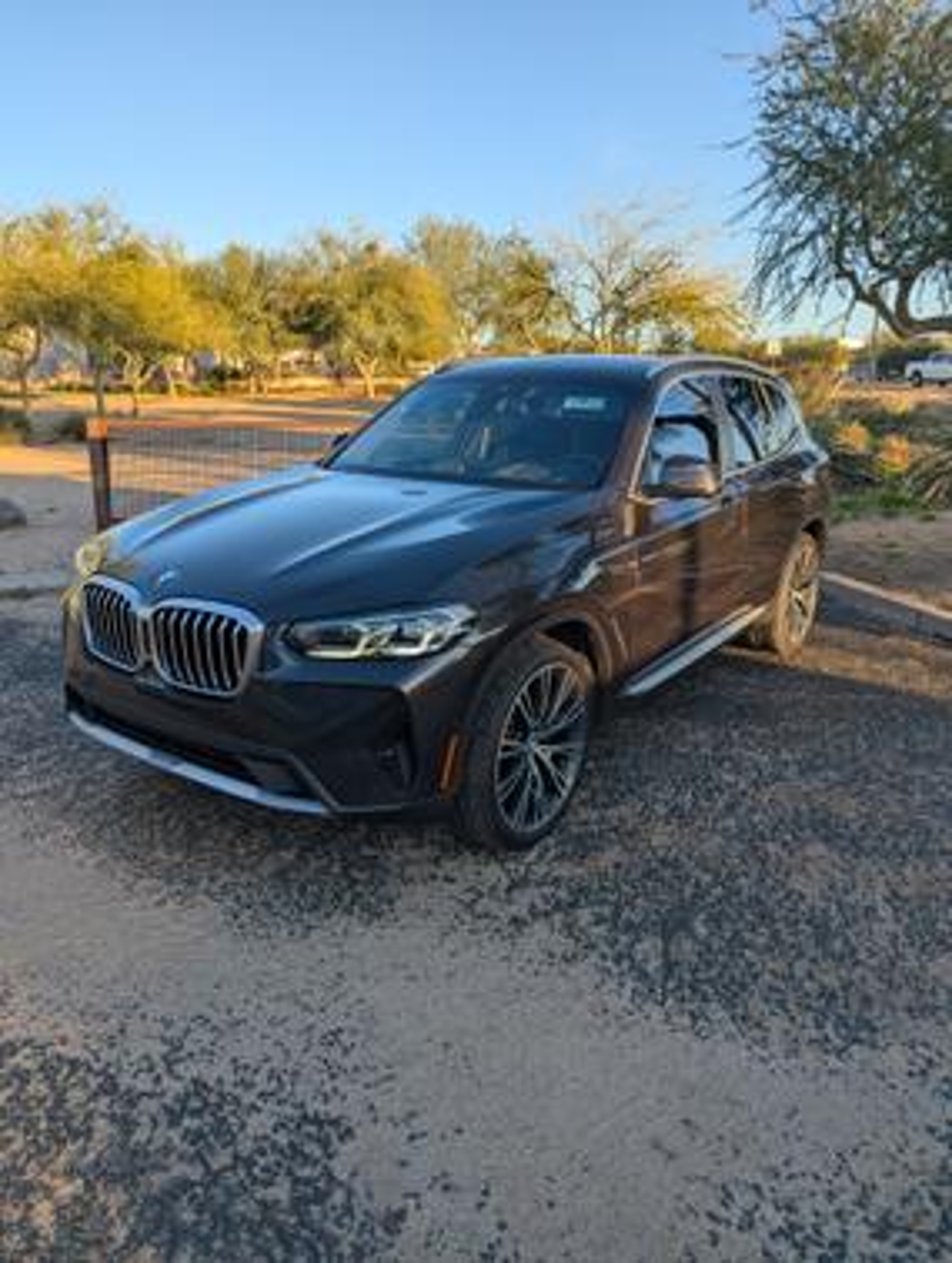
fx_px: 877
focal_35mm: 24
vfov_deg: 71.5
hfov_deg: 57.0
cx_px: 476
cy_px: 632
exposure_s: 1/674
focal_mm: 6.81
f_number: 1.85
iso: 46
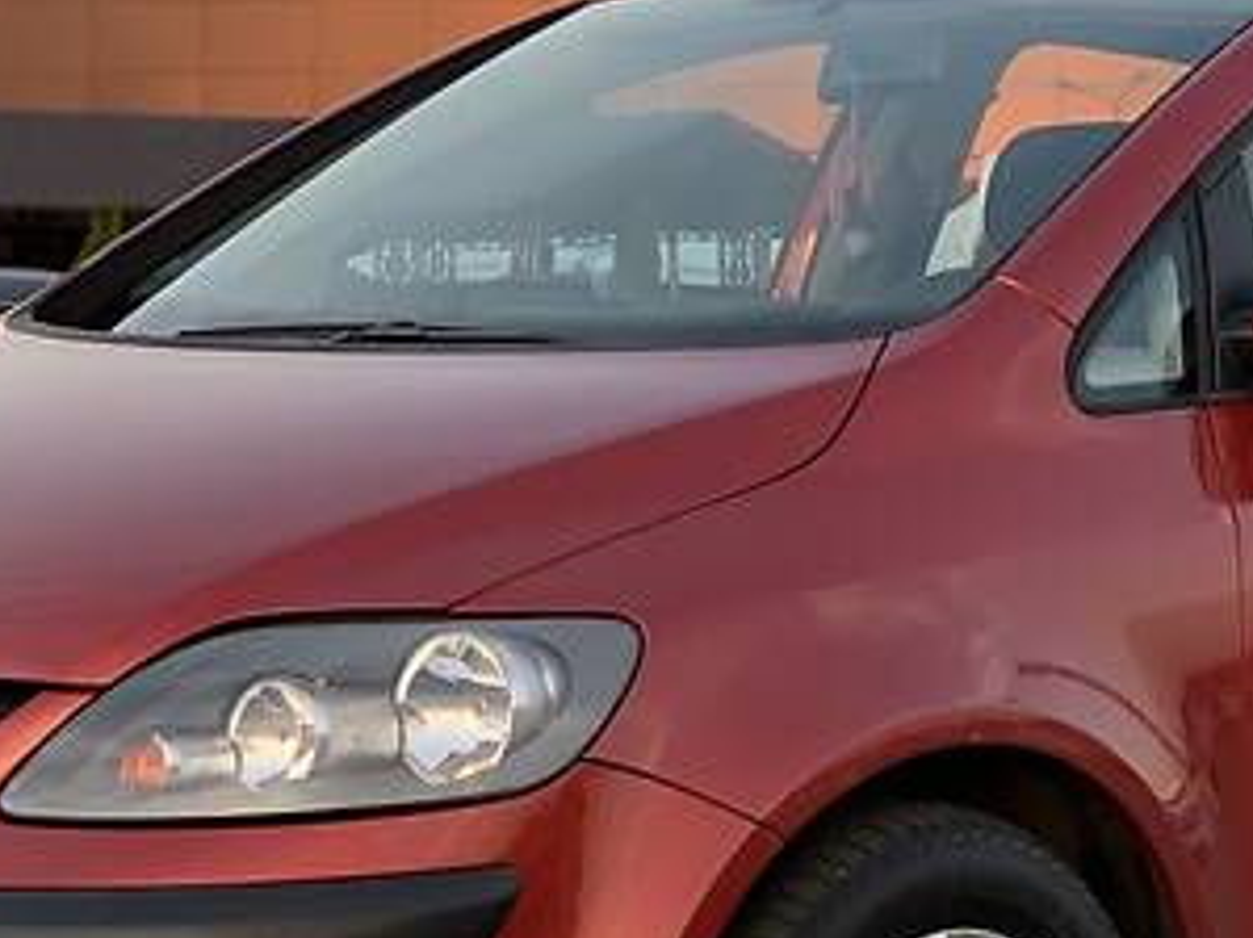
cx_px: 817
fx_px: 5029
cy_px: 339
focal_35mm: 139
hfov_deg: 14.2
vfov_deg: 10.7
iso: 40
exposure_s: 1/122
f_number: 2.4
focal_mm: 6
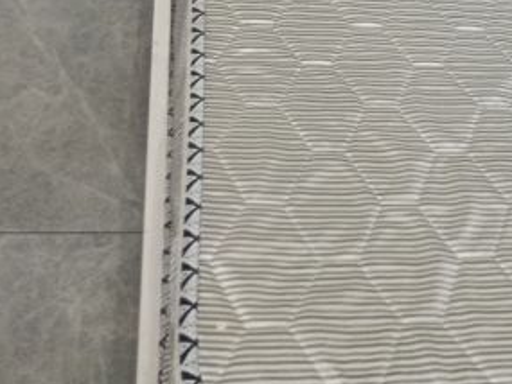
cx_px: 472
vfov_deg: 18.6
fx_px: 1080
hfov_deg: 25.7
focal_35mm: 73
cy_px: -126
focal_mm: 4.65
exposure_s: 1/33.3
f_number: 1.8
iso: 1682
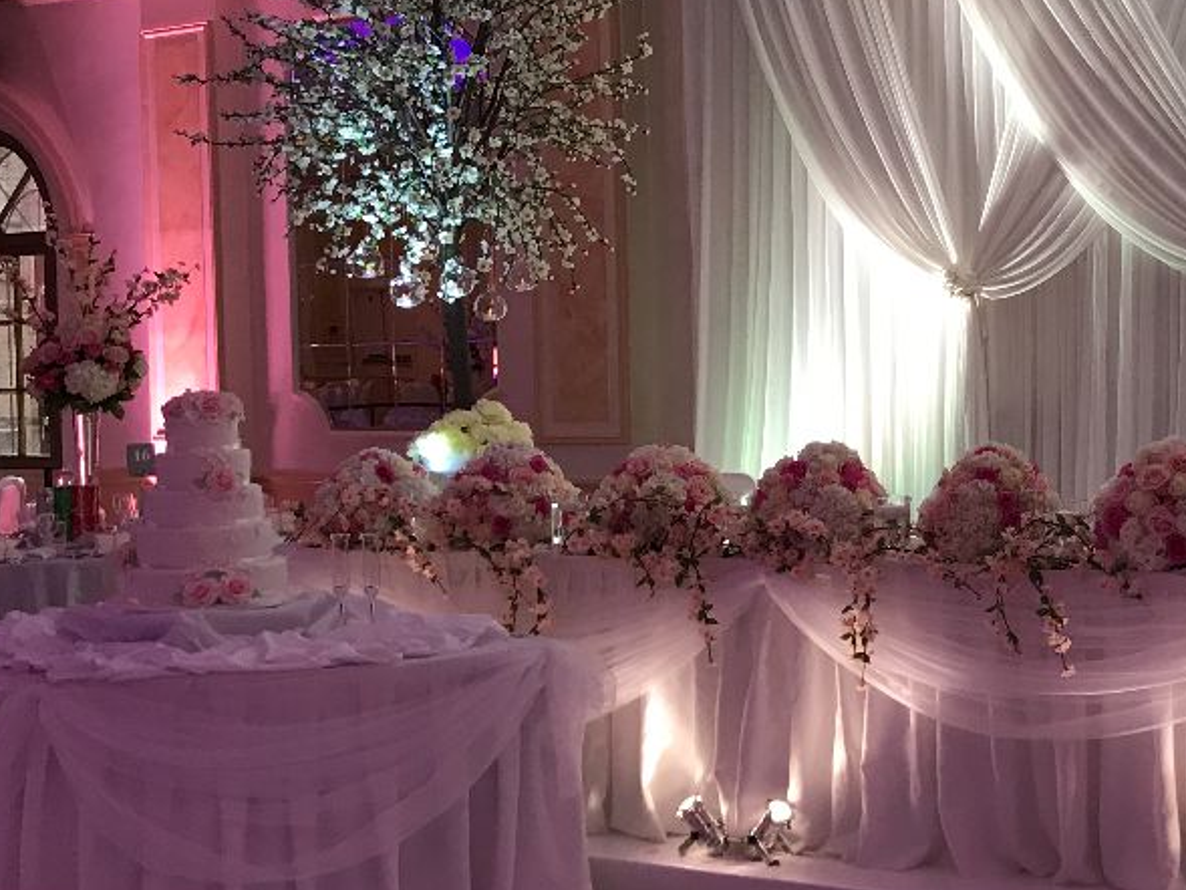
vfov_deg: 25.6
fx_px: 1953
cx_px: 1055
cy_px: 366
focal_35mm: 57
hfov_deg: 32.2
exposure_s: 1/33
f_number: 1.8
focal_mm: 3.99
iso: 40
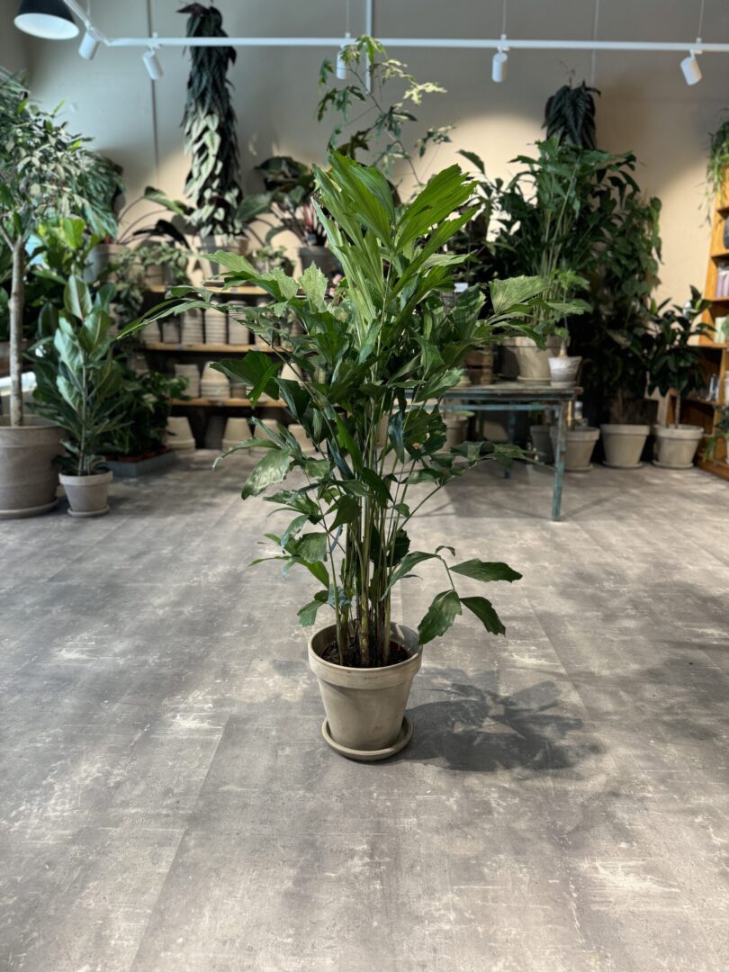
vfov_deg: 71.6
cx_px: 364
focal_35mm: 24
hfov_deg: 56.8
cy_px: 486
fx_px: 674
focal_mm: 6.76
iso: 160
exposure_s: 1/100
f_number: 1.78
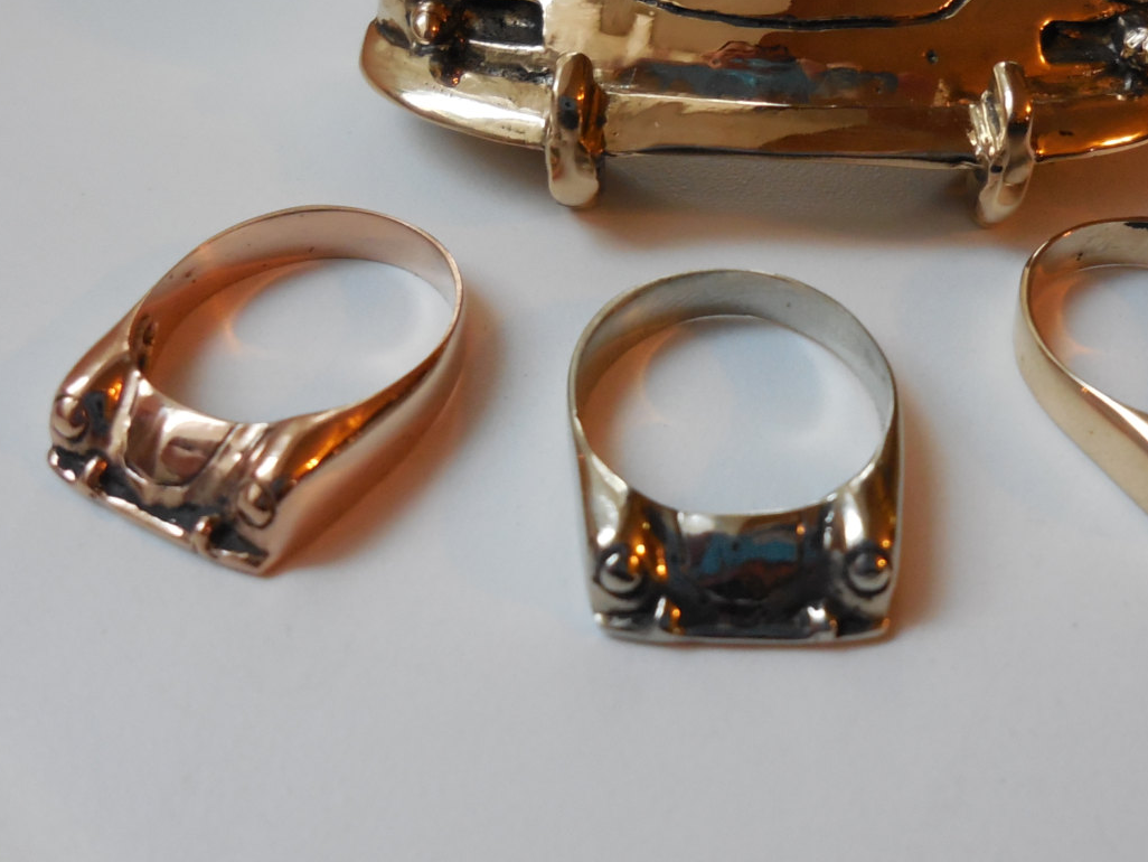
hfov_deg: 48.3
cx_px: 751
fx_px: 1261
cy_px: 238
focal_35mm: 38
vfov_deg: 37.0
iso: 400
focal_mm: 4.6
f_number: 3.5
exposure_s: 1/30
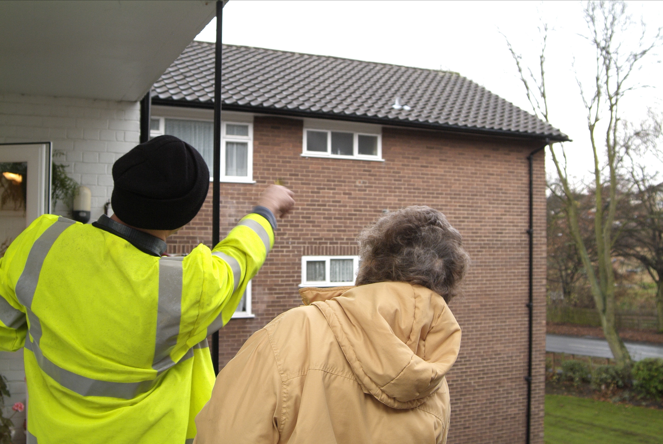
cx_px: 332
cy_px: 222
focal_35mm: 36
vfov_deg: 37.0
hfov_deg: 53.1
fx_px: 664
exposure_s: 1/45
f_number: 5.6
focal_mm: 24
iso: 400
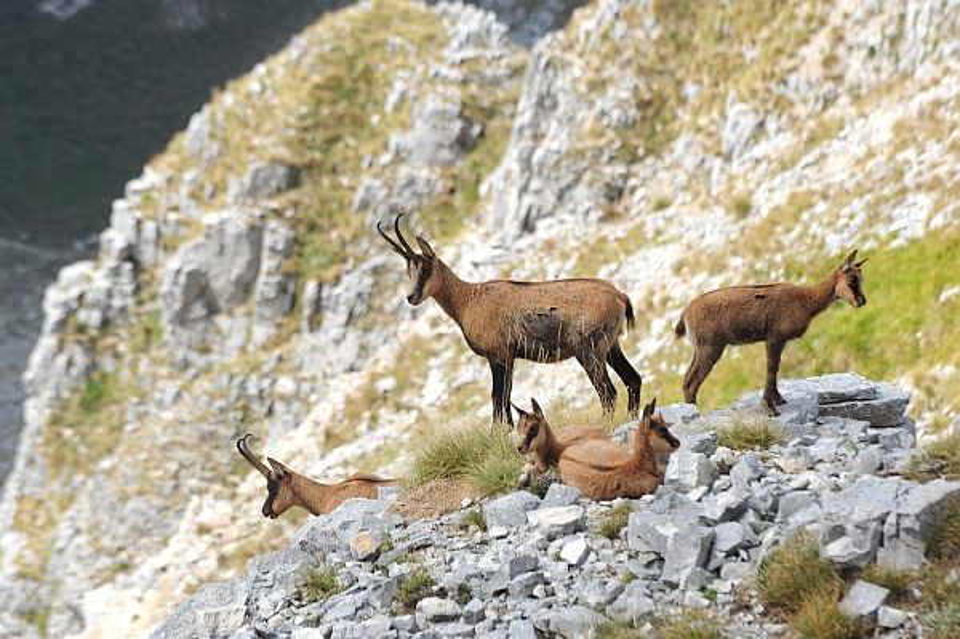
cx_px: 480
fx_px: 7993
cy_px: 320
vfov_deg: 4.6
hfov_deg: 6.9
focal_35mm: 300
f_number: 13
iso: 500
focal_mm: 300
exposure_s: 1/640
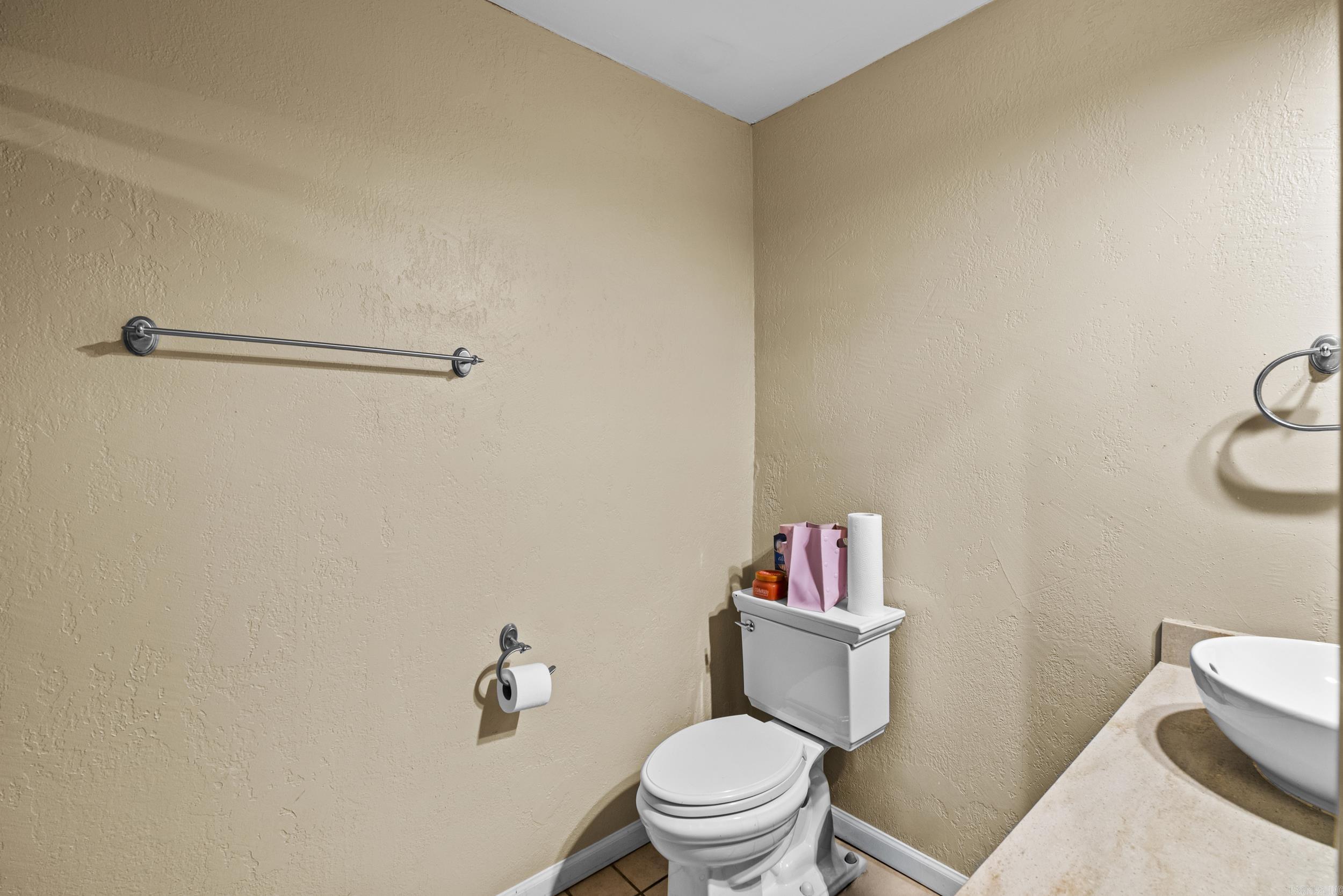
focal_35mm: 15
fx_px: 560
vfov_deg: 77.3
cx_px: 672
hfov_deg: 100.4
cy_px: 448
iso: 200
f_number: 5.6
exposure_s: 2
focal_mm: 10
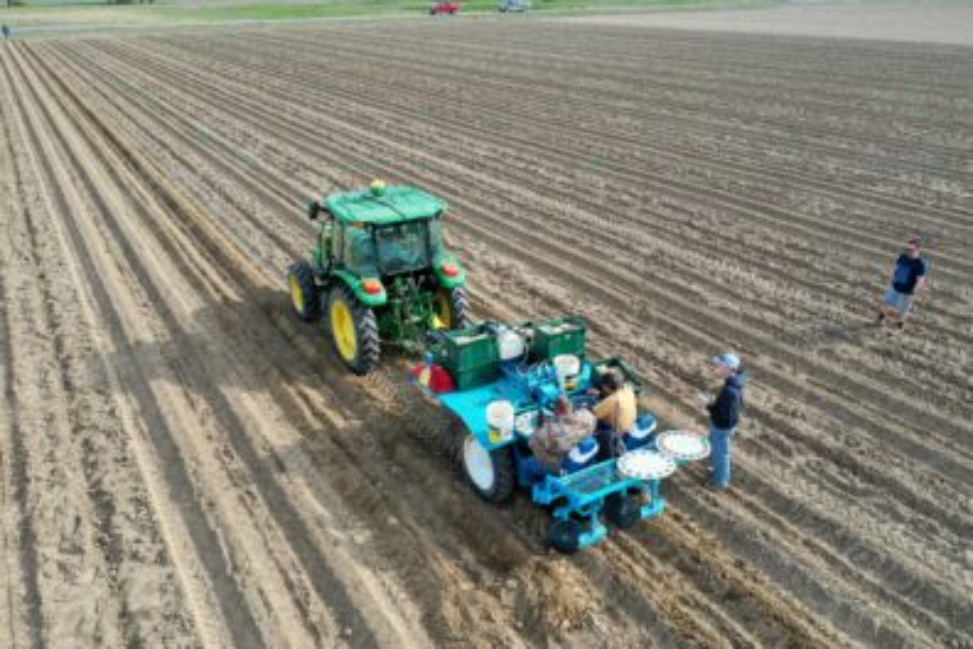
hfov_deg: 65.5
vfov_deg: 46.4
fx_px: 757
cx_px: 486
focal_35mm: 28
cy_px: 324
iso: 100
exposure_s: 1/240
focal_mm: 10.26
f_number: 5
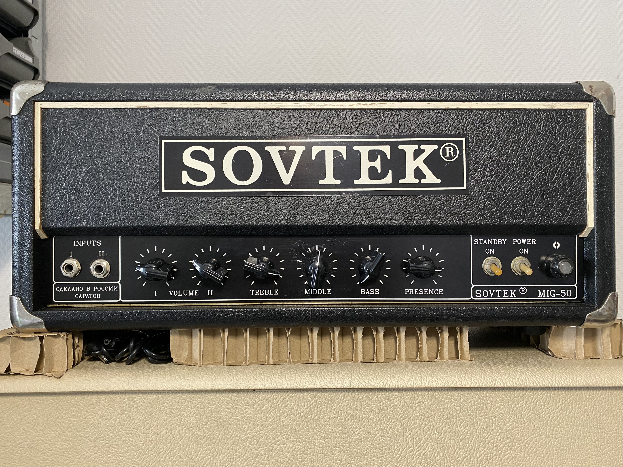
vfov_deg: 53.1
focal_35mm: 26
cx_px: 312
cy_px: 234
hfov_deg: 67.3
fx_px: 468
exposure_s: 1/60
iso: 250
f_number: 1.8
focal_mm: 4.25
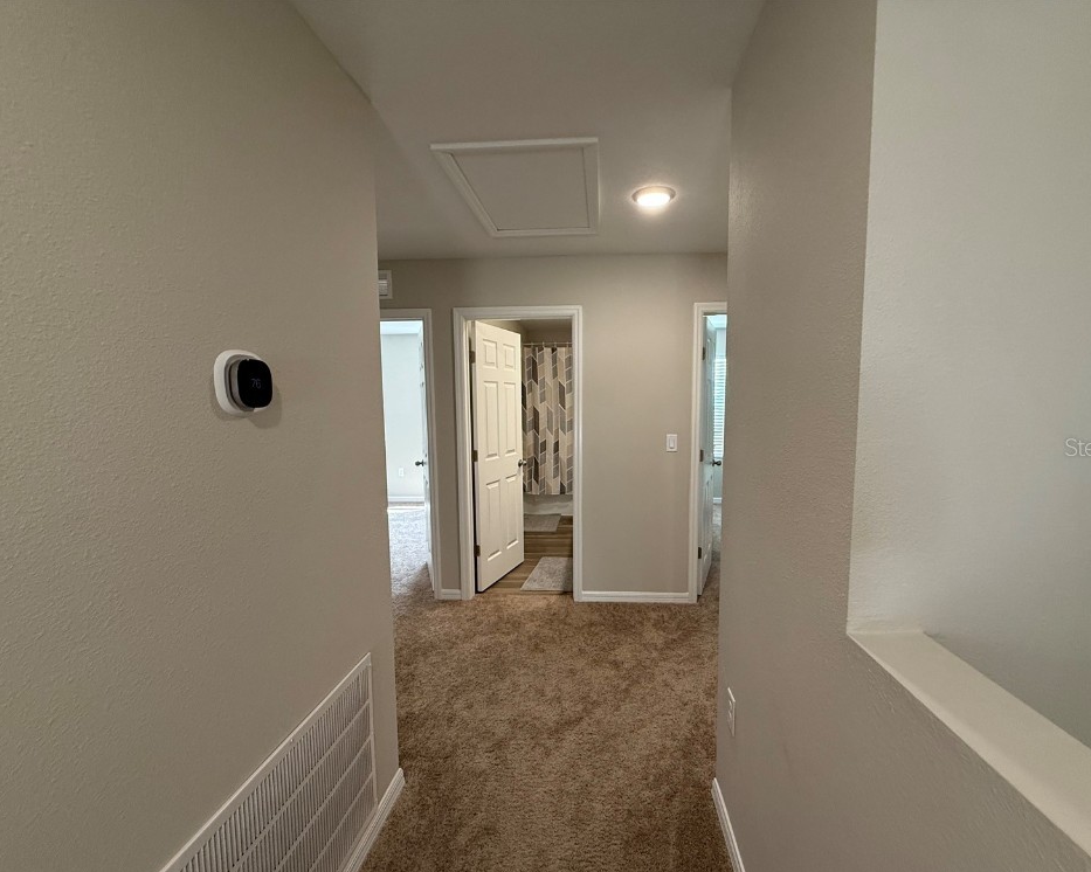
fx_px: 484
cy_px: 447
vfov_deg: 84.0
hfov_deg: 96.7
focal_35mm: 15
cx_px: 576
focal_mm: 2.22
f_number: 2.2
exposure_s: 1/120
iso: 250
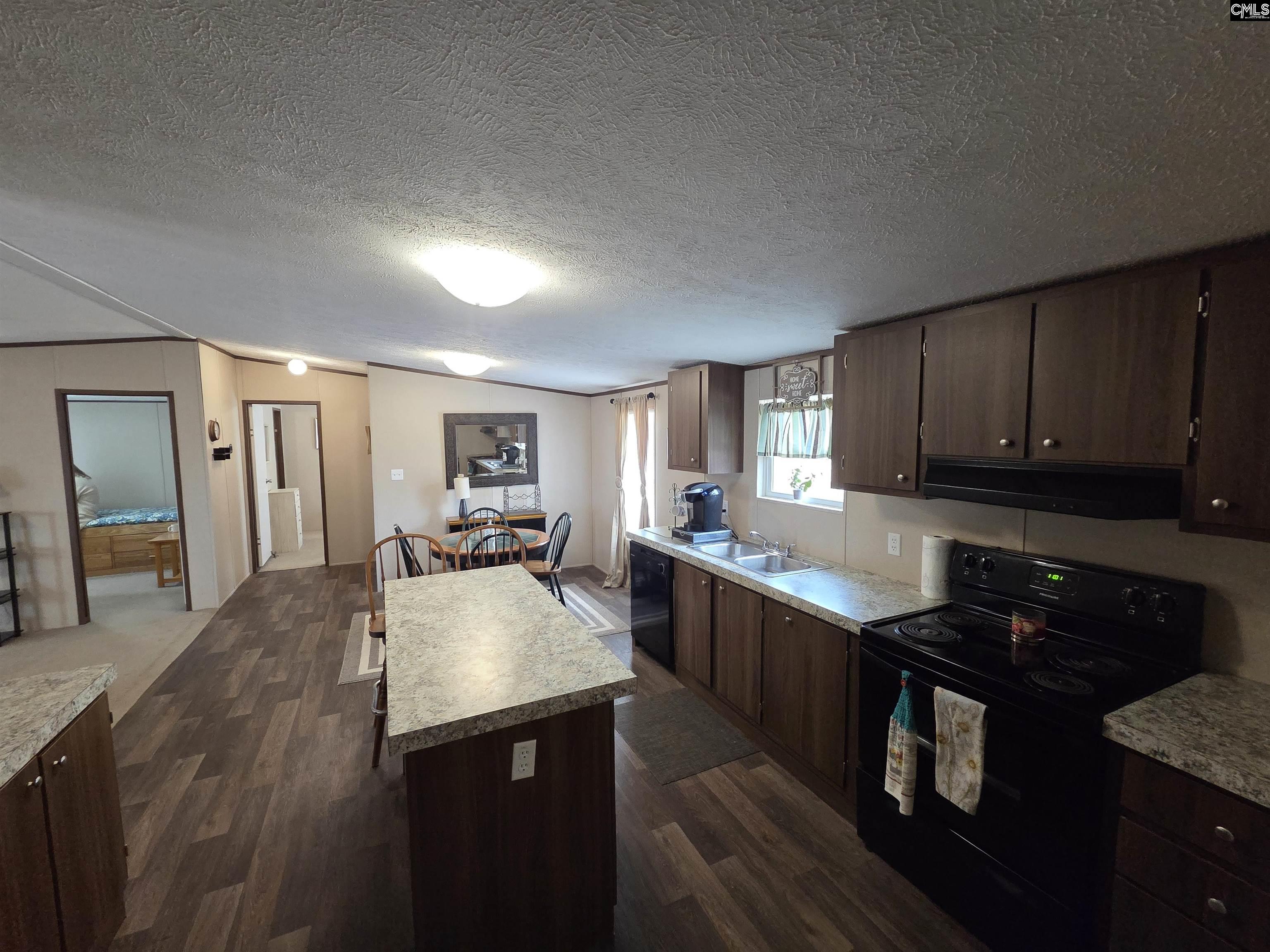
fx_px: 477
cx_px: 635
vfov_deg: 89.9
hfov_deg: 106.2
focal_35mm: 13
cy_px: 476
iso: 640
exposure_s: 1/60
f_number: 2.2
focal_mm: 2.2
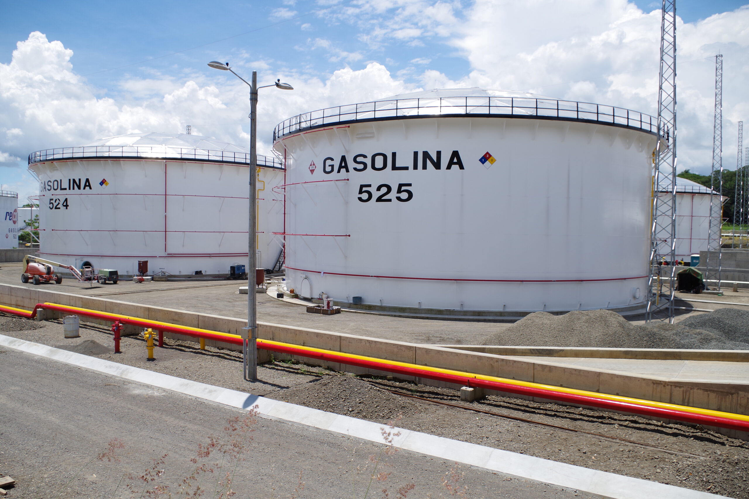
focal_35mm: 27
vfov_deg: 47.9
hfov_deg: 67.4
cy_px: 250
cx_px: 374
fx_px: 562
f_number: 7.1
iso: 100
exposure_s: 1/400
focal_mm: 18
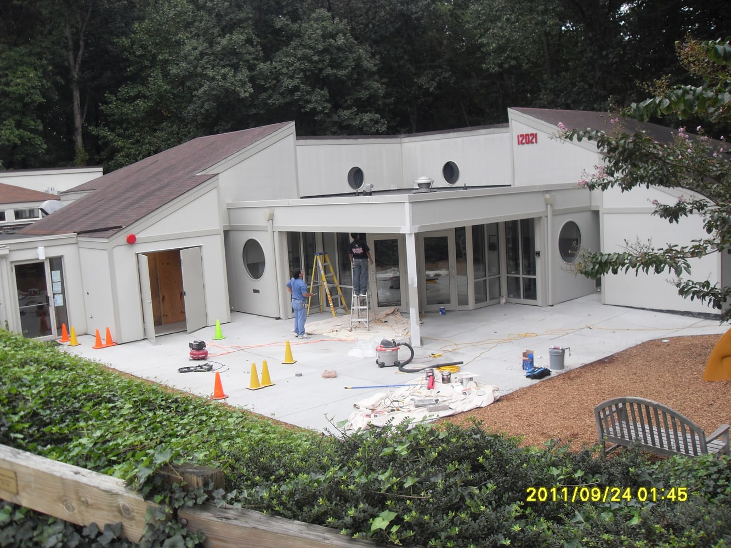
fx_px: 718
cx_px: 366
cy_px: 274
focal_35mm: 34
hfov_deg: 54.0
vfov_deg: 41.8
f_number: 7
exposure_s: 1/60
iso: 80
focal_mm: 6.3
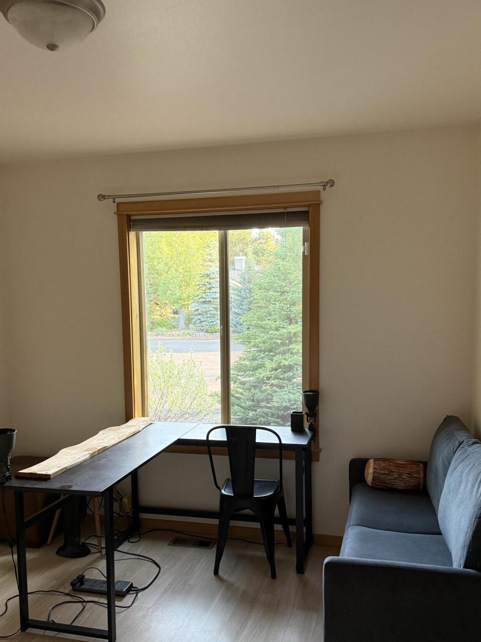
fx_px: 574
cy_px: 364
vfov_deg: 58.1
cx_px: 239
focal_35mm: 31
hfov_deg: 45.4
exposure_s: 1/60
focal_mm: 6.76
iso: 250
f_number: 1.78
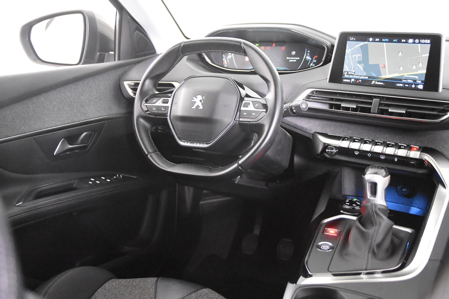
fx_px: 486
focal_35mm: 39
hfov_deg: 49.5
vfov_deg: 34.2
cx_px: 224
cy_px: 150
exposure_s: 1/40
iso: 12800
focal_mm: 26
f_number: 3.2
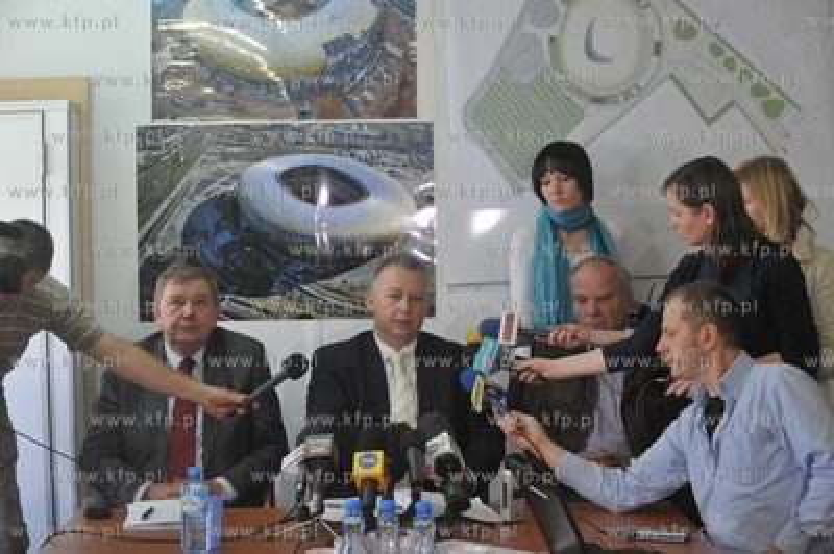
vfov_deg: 19.4
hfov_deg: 28.9
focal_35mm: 70
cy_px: 277
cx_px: 417
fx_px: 1620
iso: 1600
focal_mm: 70
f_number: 5
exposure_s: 1/160
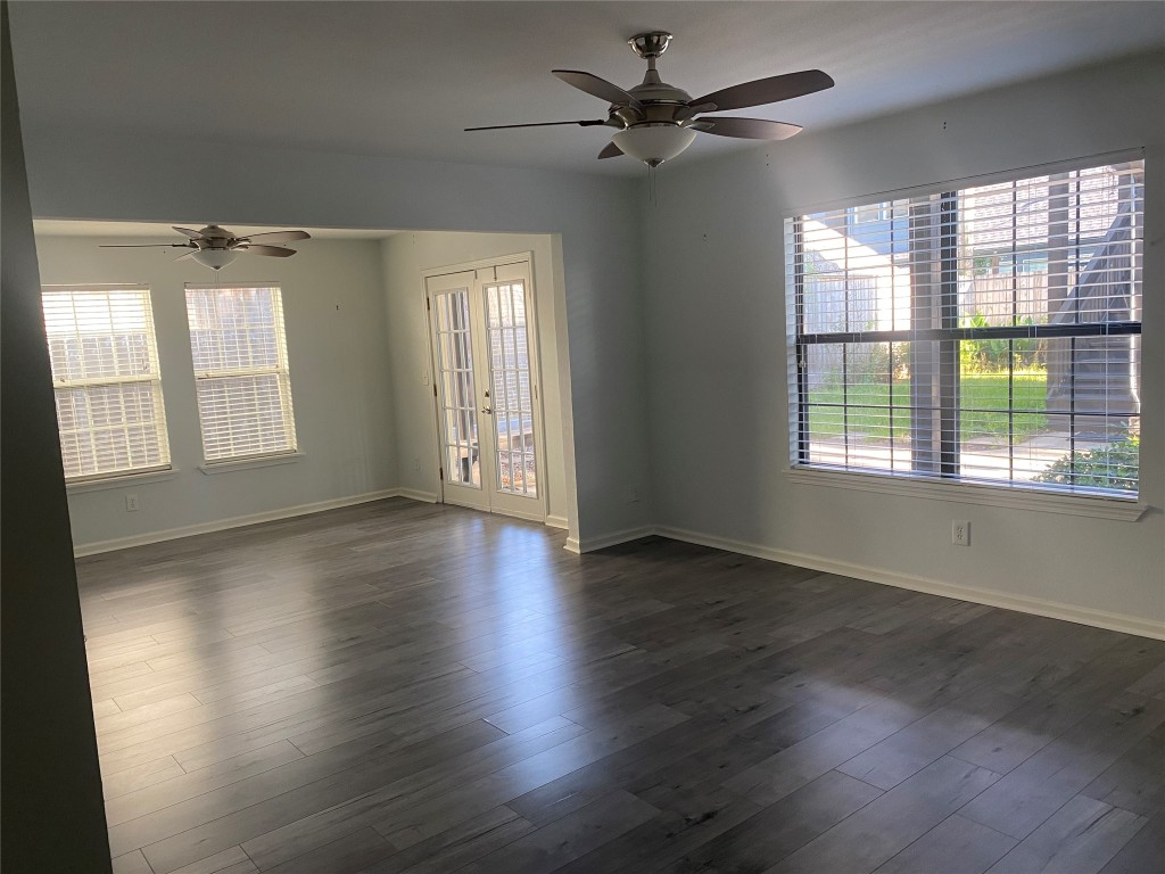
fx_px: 875
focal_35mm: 26
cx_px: 582
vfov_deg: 53.1
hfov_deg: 67.3
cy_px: 437
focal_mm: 4.25
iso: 125
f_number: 1.8
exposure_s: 1/85
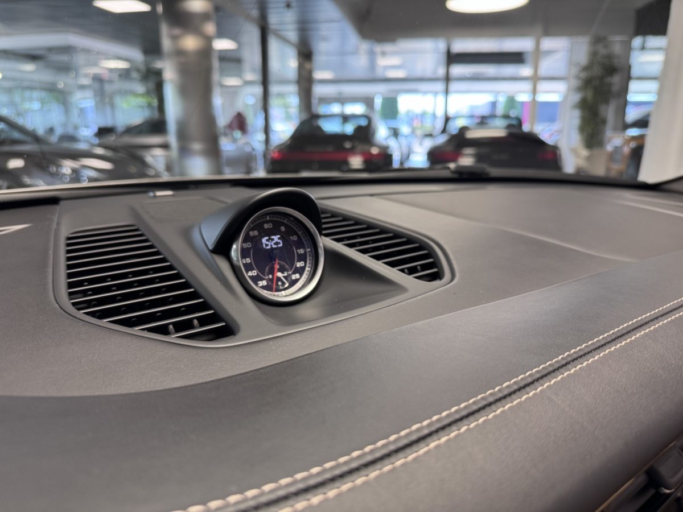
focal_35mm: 24
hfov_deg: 71.6
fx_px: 474
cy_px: 256
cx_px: 342
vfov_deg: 56.8
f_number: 1.78
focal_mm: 6.76
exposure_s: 1/121
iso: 200
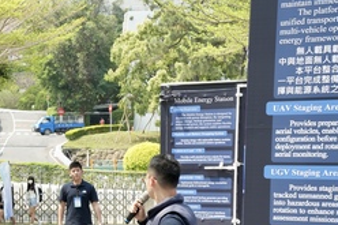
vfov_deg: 11.6
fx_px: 1098
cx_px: 30
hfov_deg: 17.2
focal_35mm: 117
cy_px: 212
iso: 500
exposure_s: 1/160
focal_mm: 58
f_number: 11
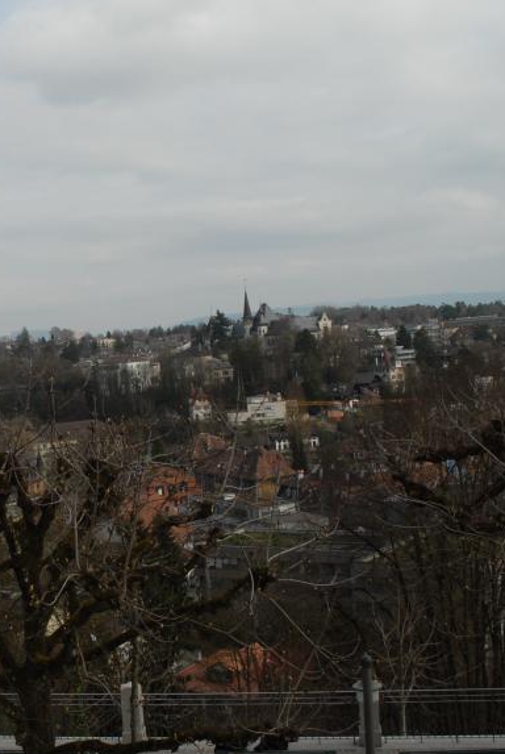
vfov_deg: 38.7
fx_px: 1069
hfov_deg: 25.8
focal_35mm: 51
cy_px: 449
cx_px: 61
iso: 100
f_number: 8
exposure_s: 1/200
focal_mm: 18
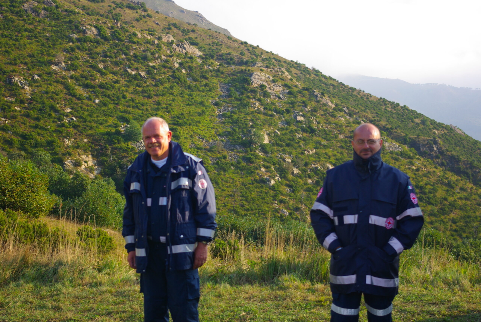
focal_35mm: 82
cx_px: 240
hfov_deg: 24.6
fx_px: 1104
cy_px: 161
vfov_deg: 16.6
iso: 100
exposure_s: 1/90
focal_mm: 55
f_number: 6.7
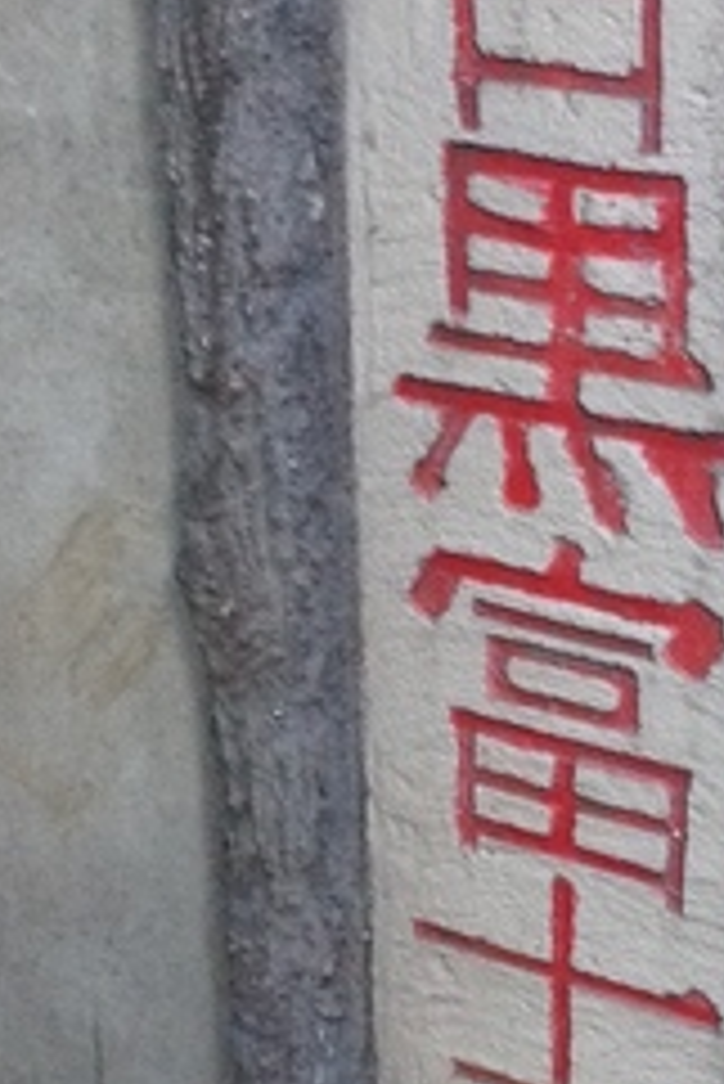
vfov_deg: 21.4
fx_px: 2862
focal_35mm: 95
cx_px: 576
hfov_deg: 14.3
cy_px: 704
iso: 125
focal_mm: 3.3
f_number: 2.4
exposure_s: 1/24
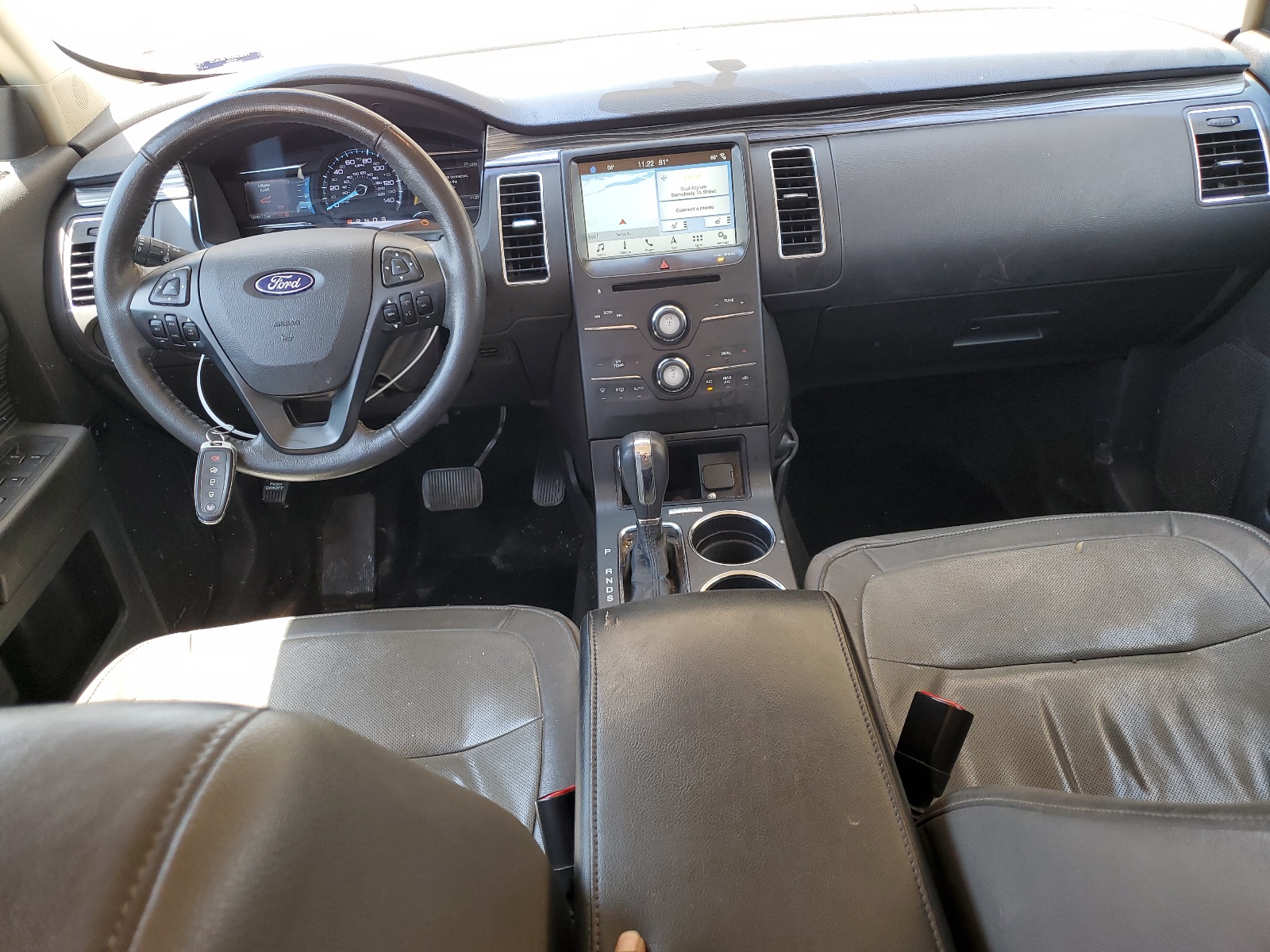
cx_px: 635
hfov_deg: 67.3
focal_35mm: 26
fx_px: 954
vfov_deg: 53.1
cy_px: 476
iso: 54
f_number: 1.5
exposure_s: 1/120
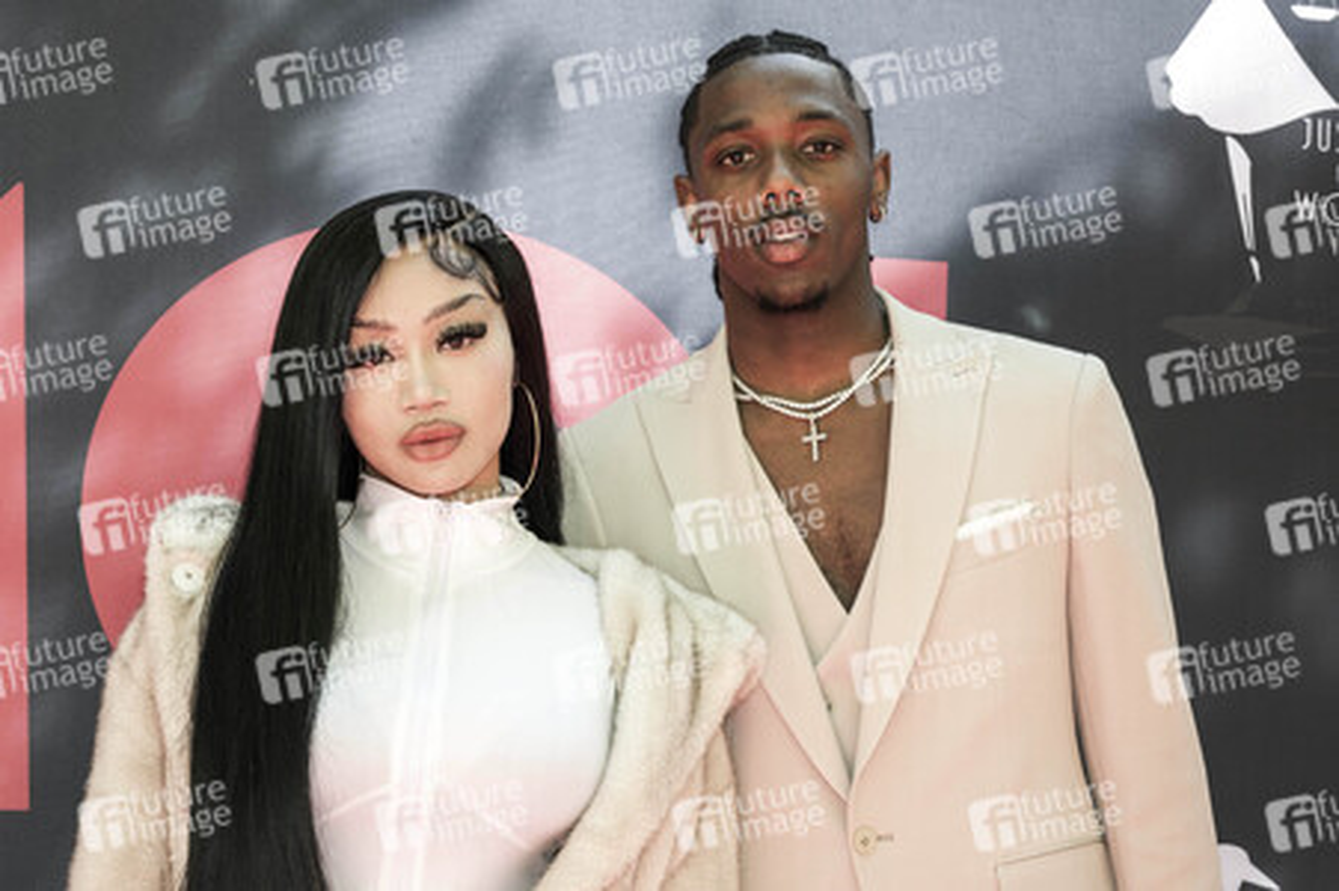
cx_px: 670
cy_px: 446
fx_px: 2007
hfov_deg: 36.9
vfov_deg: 25.0
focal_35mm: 54
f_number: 5.6
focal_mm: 54
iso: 800
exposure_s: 1/200
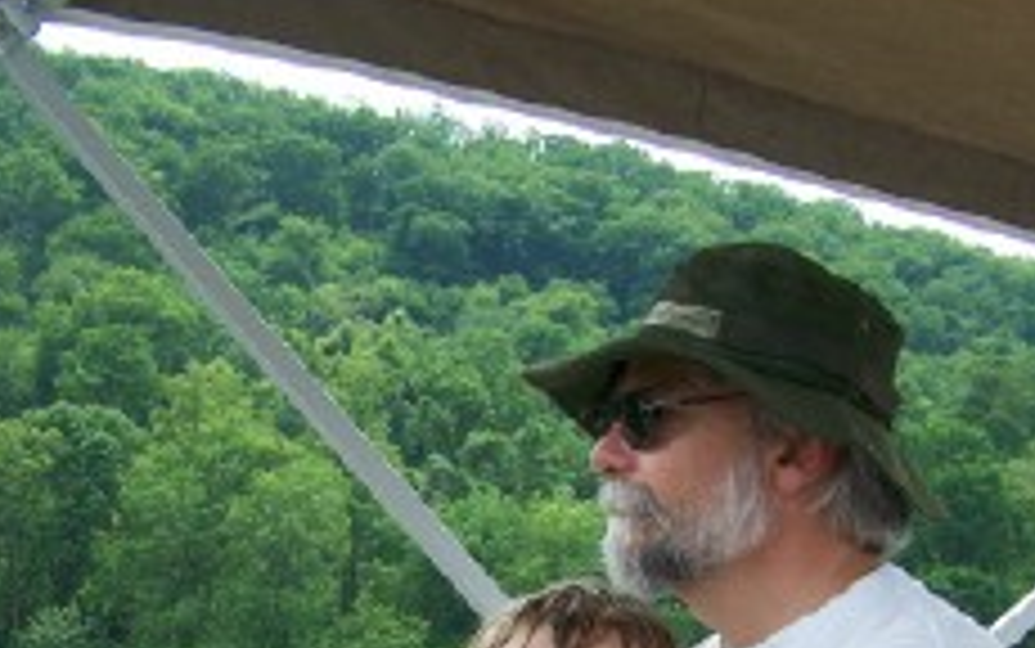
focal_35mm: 70
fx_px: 1975
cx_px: 522
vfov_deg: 17.9
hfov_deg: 29.4
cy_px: 731
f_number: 2.8
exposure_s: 1/500
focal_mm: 6.3
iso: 80
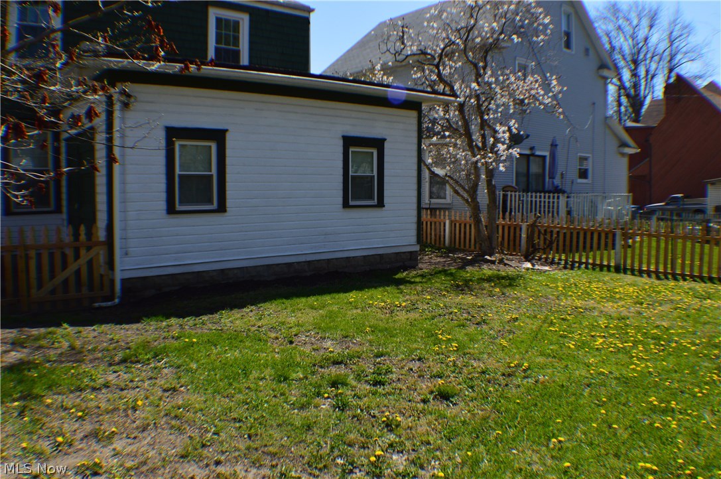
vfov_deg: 39.9
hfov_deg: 57.3
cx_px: 360
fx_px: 660
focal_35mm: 33
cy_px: 240
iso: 400
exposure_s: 1/400
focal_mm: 22
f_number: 11
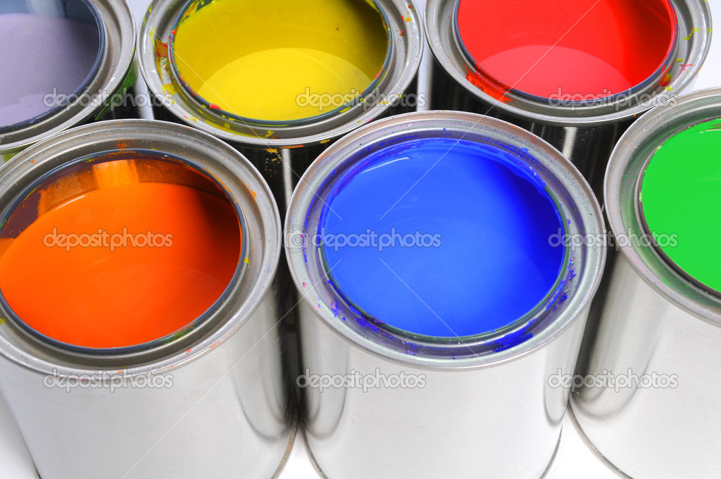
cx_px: 360
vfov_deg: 20.6
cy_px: 240
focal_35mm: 66
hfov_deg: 30.5
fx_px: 1320
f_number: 10
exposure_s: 1/250
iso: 200
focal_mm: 44
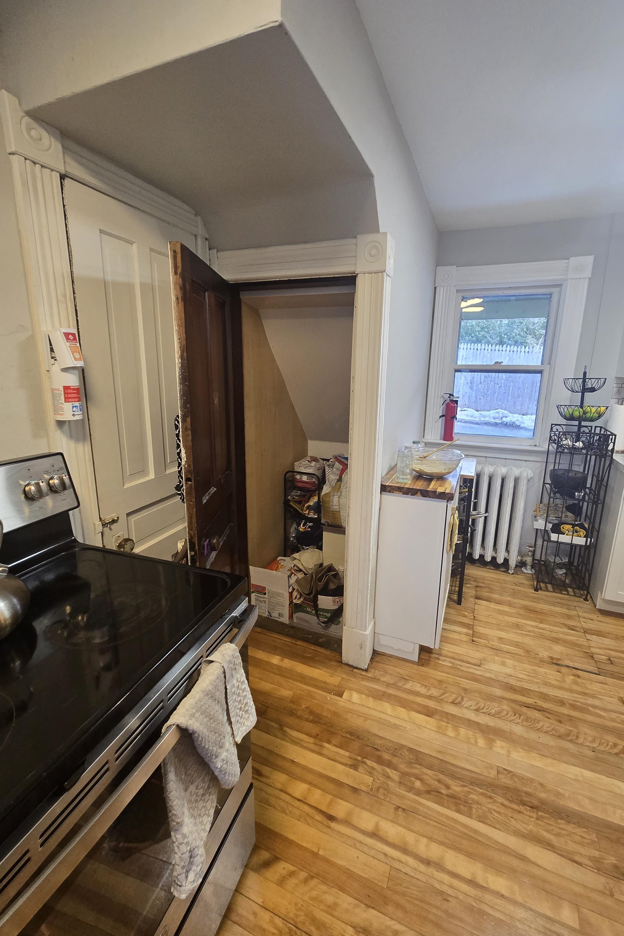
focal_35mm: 14
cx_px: 318
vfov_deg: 104.2
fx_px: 364
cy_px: 458
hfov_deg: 81.2
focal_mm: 2.2
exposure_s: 1/60
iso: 200
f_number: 2.2
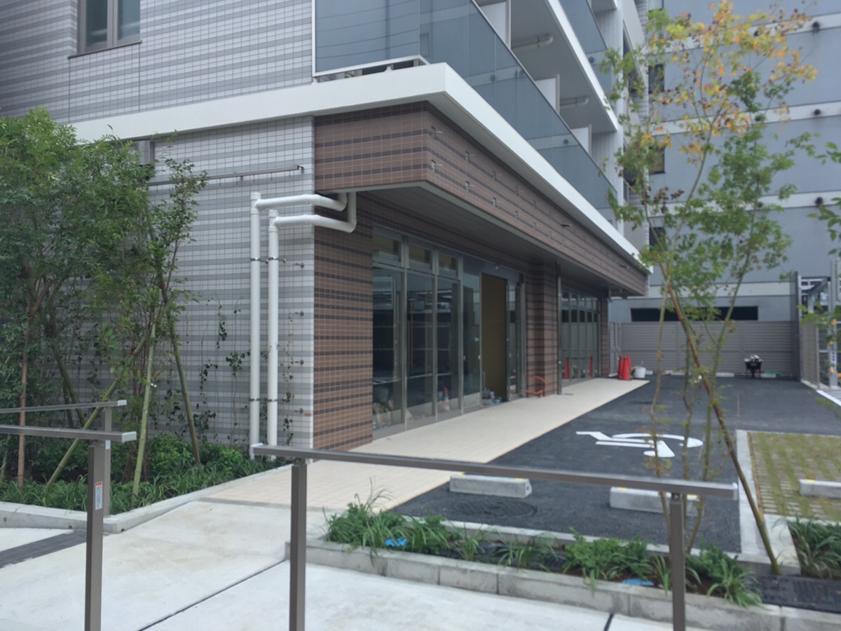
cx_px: 420
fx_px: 705
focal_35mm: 29
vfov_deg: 48.2
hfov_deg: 61.7
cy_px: 316
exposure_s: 1/327
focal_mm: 4.15
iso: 25
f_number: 2.2
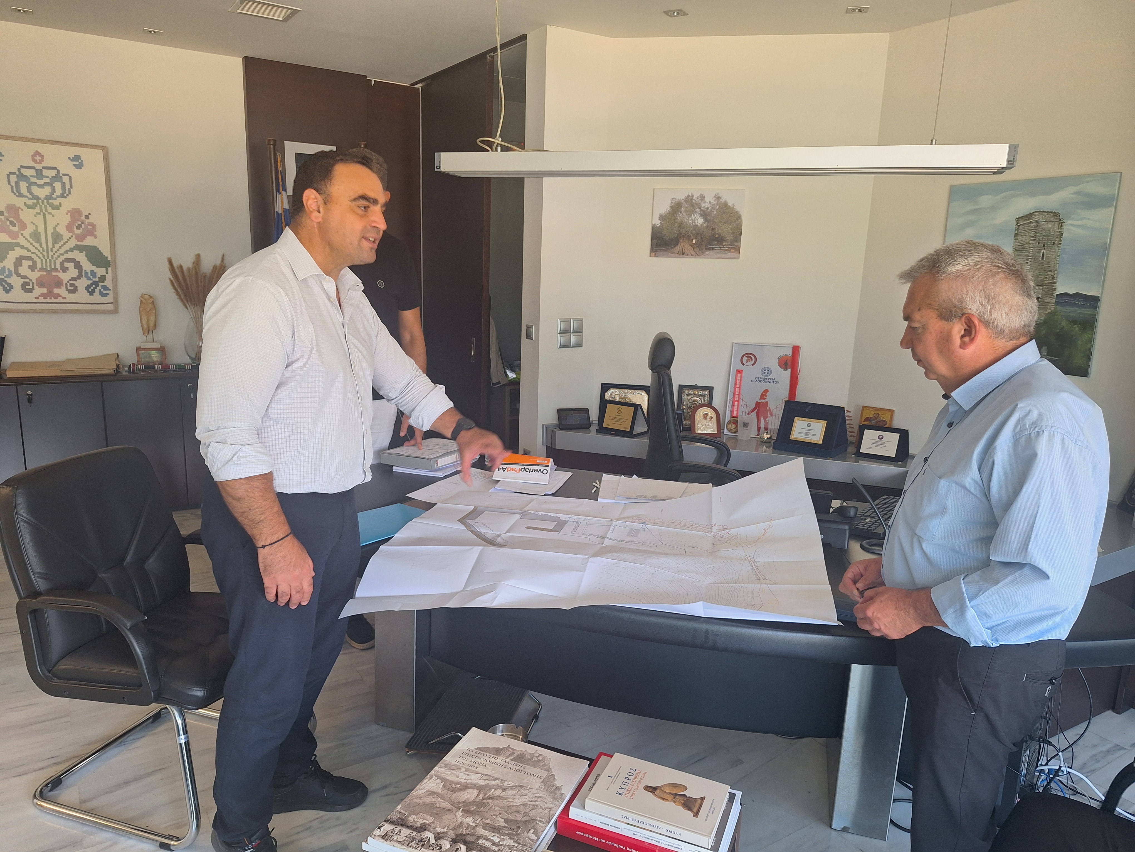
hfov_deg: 73.9
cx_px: 568
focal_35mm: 23
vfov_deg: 58.9
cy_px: 426
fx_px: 754
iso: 125
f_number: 1.8
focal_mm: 5.54
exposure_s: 1/50
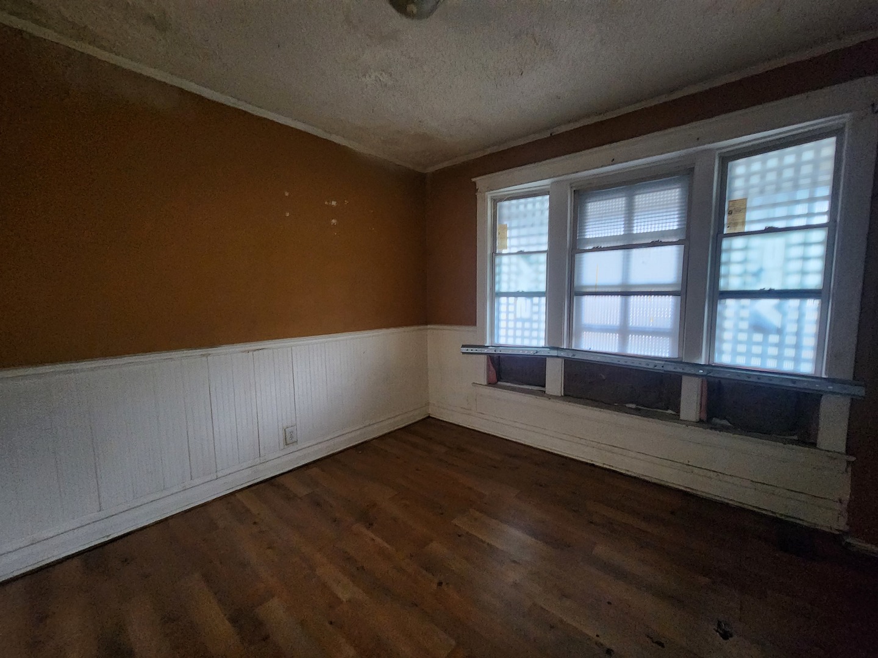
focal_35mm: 13
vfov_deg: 89.9
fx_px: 330
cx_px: 439
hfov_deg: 106.2
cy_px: 329
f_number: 2.2
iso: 1000
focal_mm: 2.2
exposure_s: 1/24
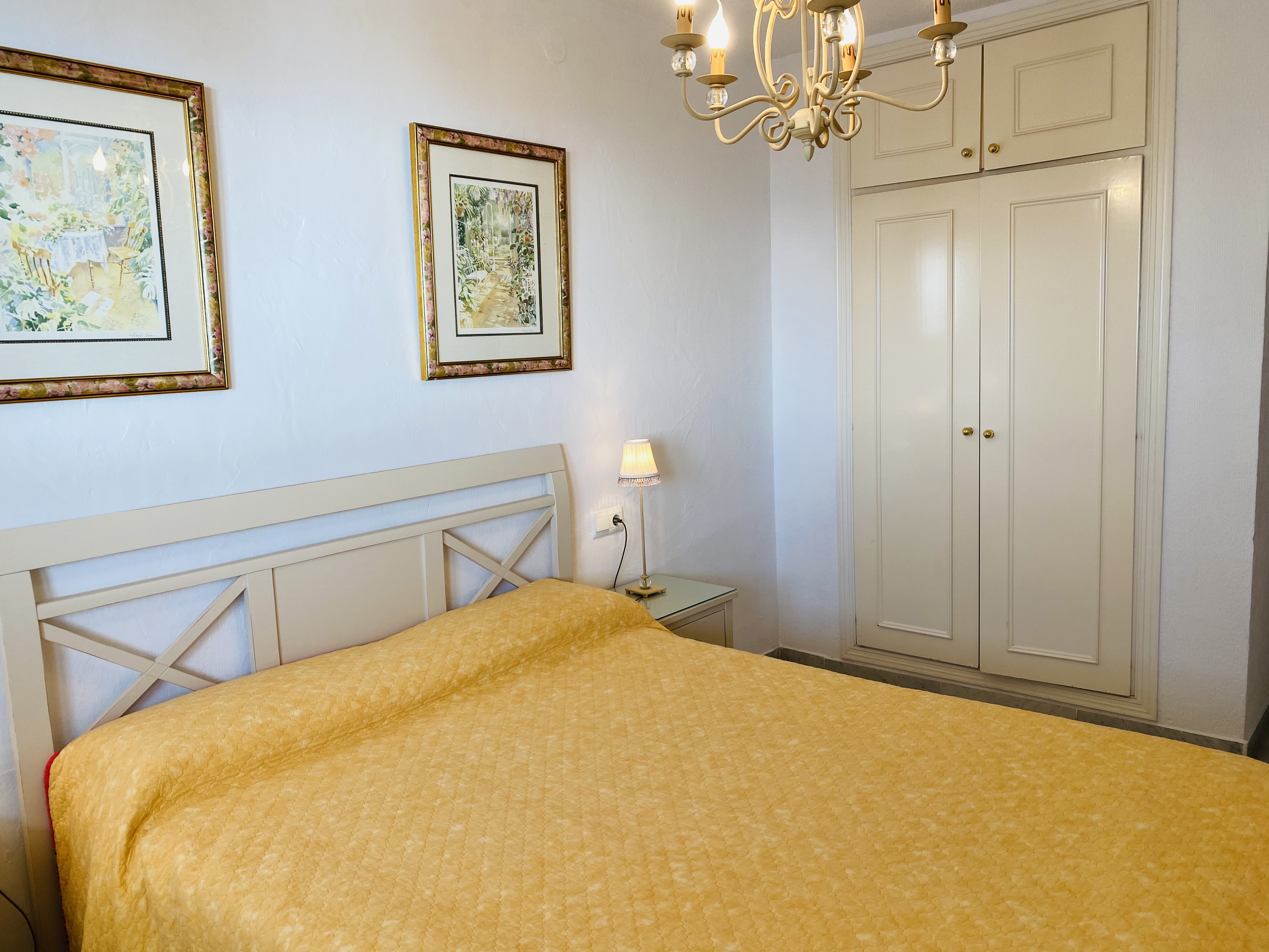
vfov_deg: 53.1
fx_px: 953
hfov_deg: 67.3
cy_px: 476
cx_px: 634
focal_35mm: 26
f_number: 1.8
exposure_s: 1/100
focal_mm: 4.25
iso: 32
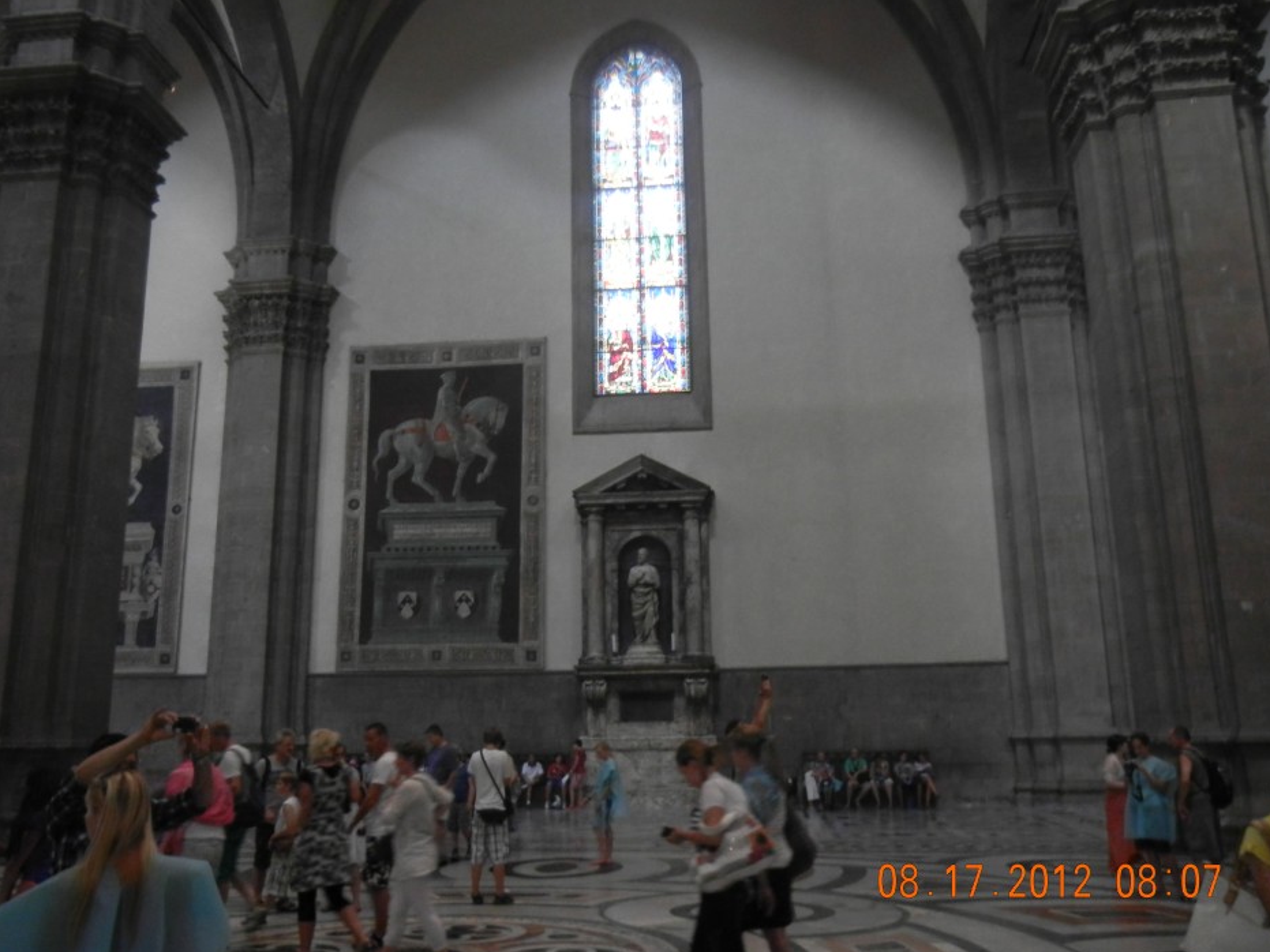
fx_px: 1211
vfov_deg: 42.9
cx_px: 608
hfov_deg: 55.3
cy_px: 466
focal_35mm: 33
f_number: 3.5
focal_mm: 5.4
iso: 200
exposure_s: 1/5.1
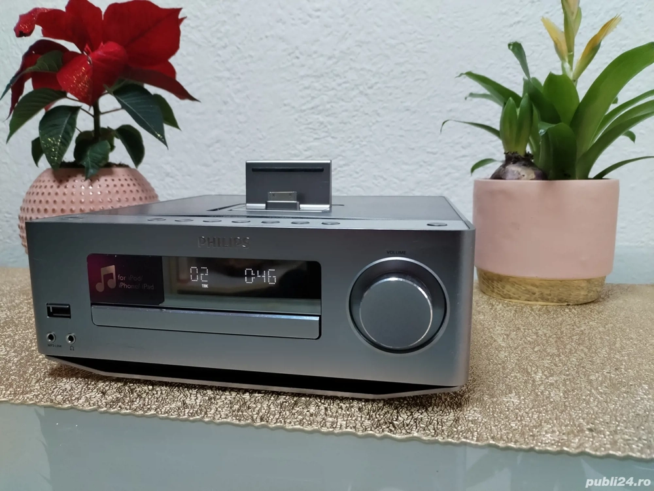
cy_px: 246
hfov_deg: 67.3
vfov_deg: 53.1
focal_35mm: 26
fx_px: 491
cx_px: 327
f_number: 1.8
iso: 419
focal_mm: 4.75
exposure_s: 1/30
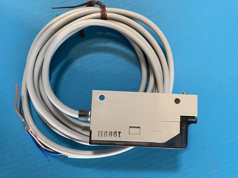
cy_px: 78
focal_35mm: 30
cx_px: 120
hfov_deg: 60.0
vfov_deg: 46.7
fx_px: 206
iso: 250
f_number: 1.8
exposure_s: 1/60
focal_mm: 4.25
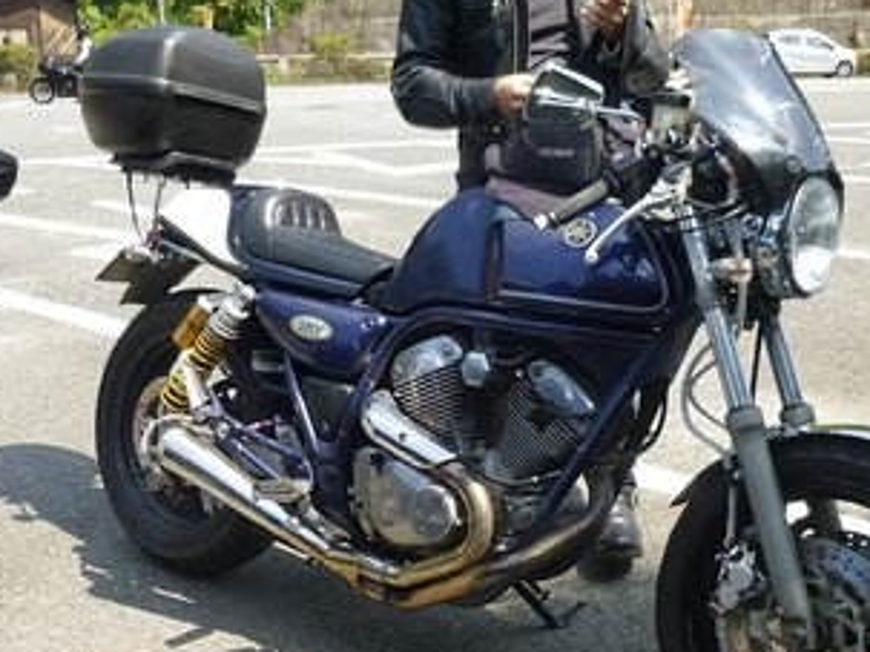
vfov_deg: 42.5
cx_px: 554
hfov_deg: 54.6
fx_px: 829
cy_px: 414
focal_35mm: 33
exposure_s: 1/400
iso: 100
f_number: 3.1
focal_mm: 4.5
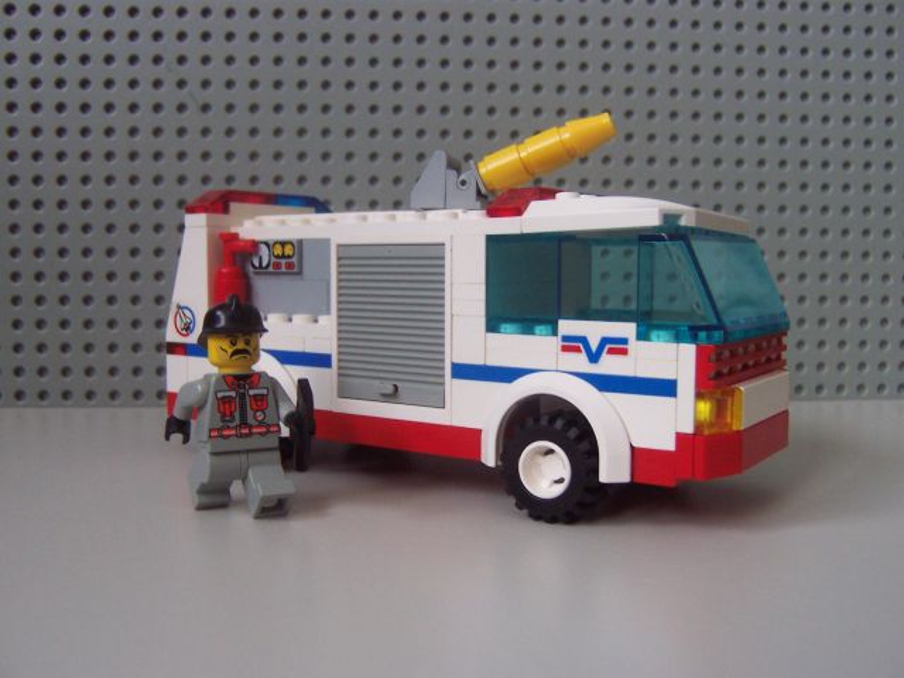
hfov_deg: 51.4
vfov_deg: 39.7
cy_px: 339
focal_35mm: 36
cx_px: 452
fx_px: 940
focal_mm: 5.6
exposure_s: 1/20
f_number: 2.8
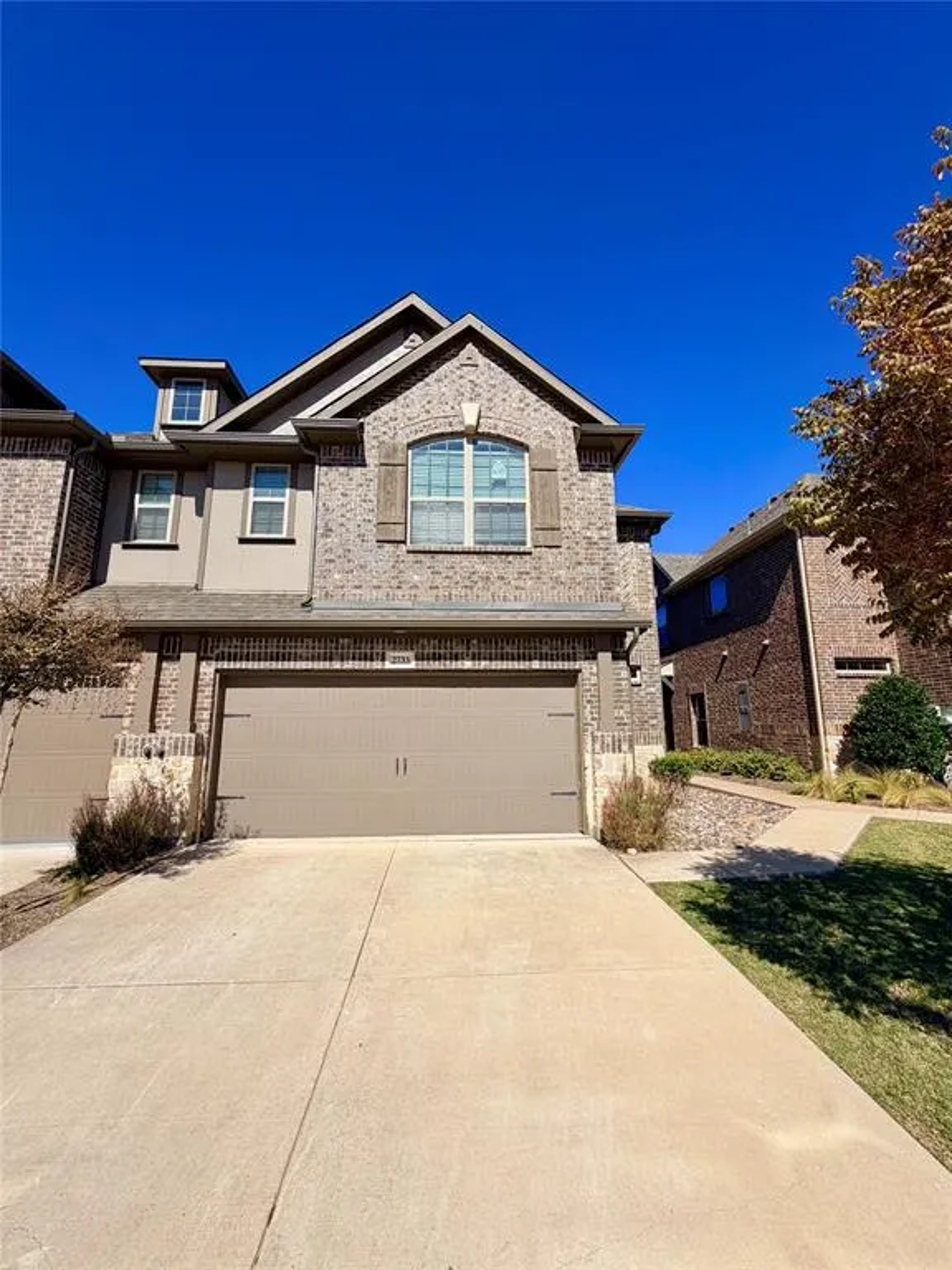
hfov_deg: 85.7
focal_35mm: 14
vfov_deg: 102.1
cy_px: 635
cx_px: 476
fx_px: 513
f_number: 2.2
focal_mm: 2.22
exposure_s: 1/1259
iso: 20
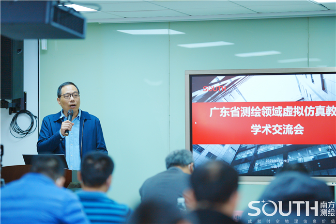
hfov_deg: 15.2
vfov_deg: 10.2
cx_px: 168
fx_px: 1260
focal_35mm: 135
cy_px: 112
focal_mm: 135
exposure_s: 1/320
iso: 500
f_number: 1.8
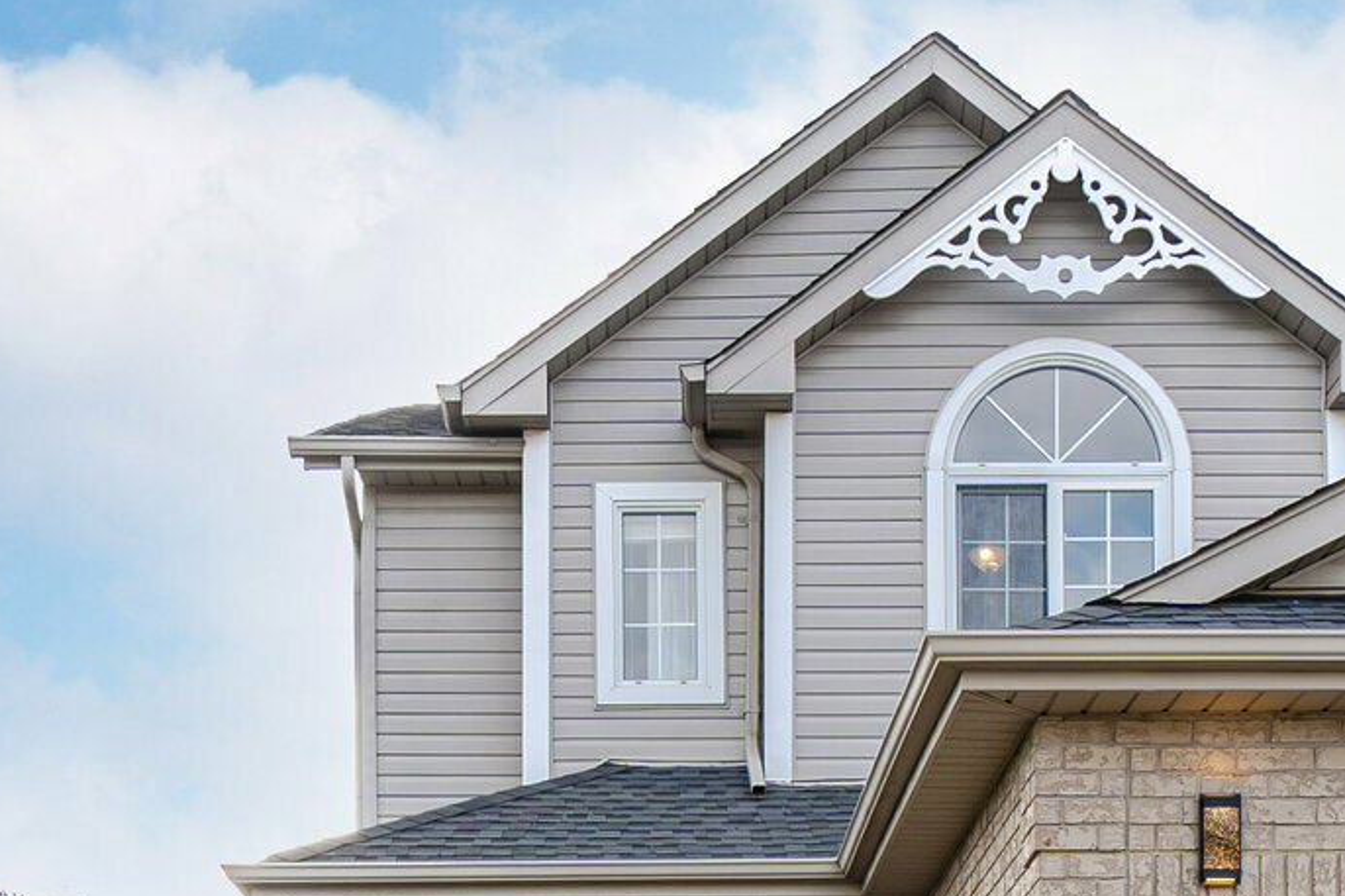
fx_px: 1569
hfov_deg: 46.2
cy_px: 1063
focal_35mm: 42
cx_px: 798
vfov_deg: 28.1
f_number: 7.1
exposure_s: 1/60
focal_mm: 10
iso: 50
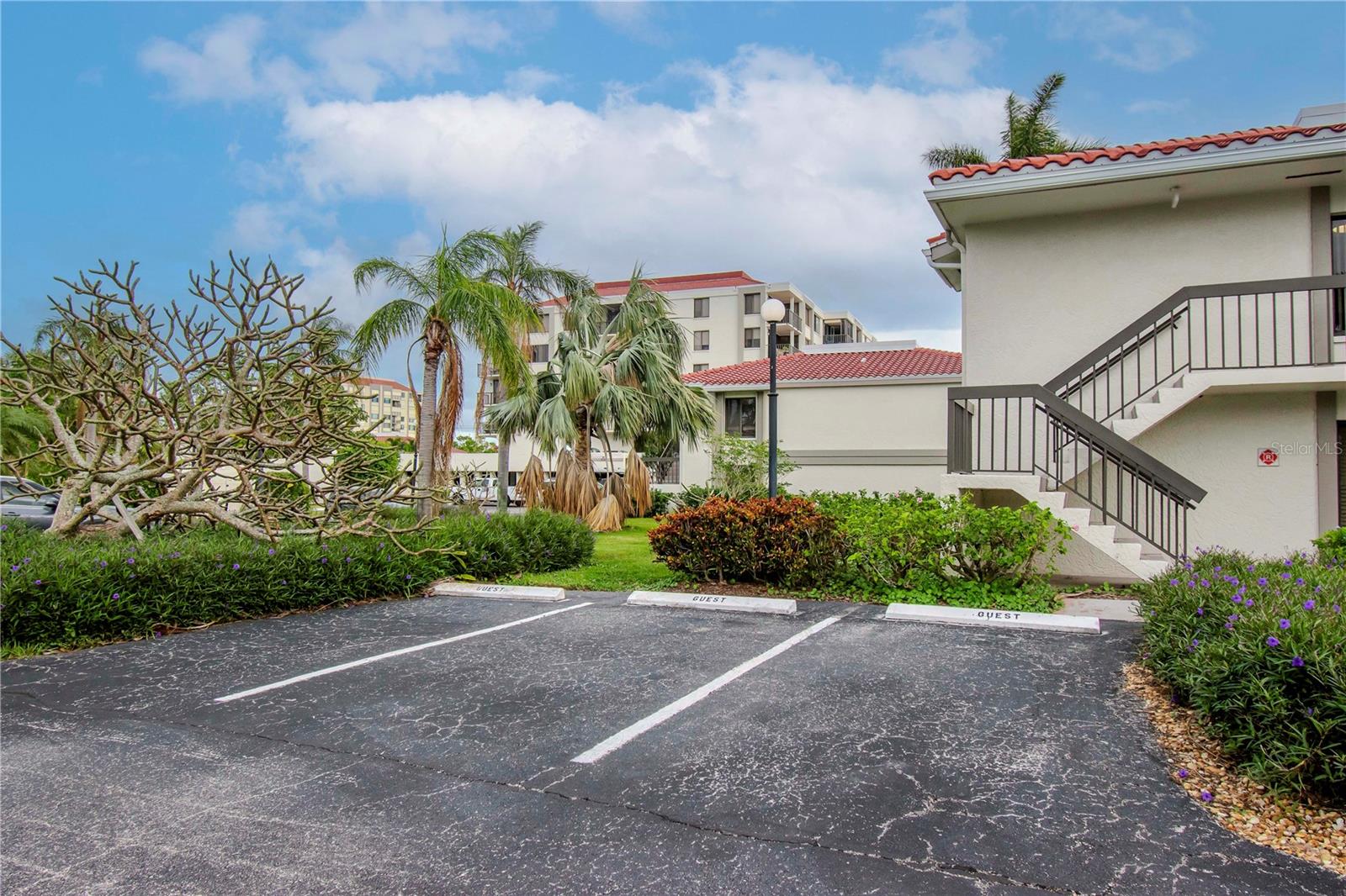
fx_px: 841
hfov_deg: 77.3
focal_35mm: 22
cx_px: 673
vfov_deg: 56.1
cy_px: 448
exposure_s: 1/1000
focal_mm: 15
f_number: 7.1
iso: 500
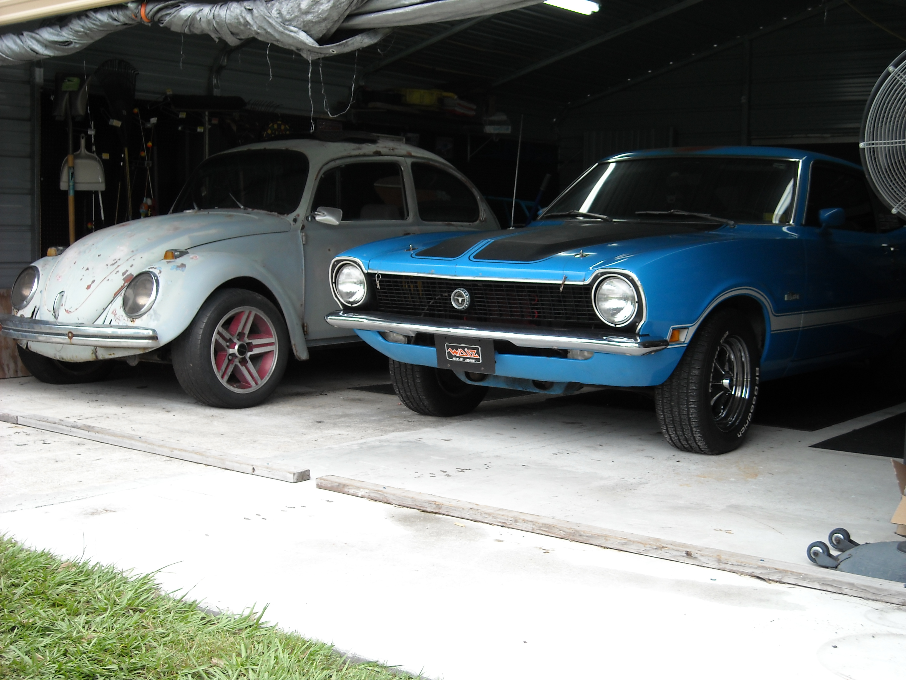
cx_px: 453
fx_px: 1282
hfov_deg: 38.9
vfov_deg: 29.7
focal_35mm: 49
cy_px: 340
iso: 64
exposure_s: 1/71
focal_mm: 7.92
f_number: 3.2
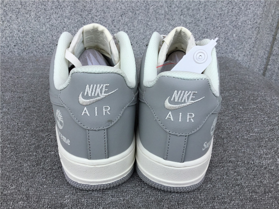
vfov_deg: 45.4
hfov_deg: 58.4
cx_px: 140
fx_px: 250
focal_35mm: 31
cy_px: 104
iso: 25
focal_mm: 3.3
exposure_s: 1/646
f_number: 2.4
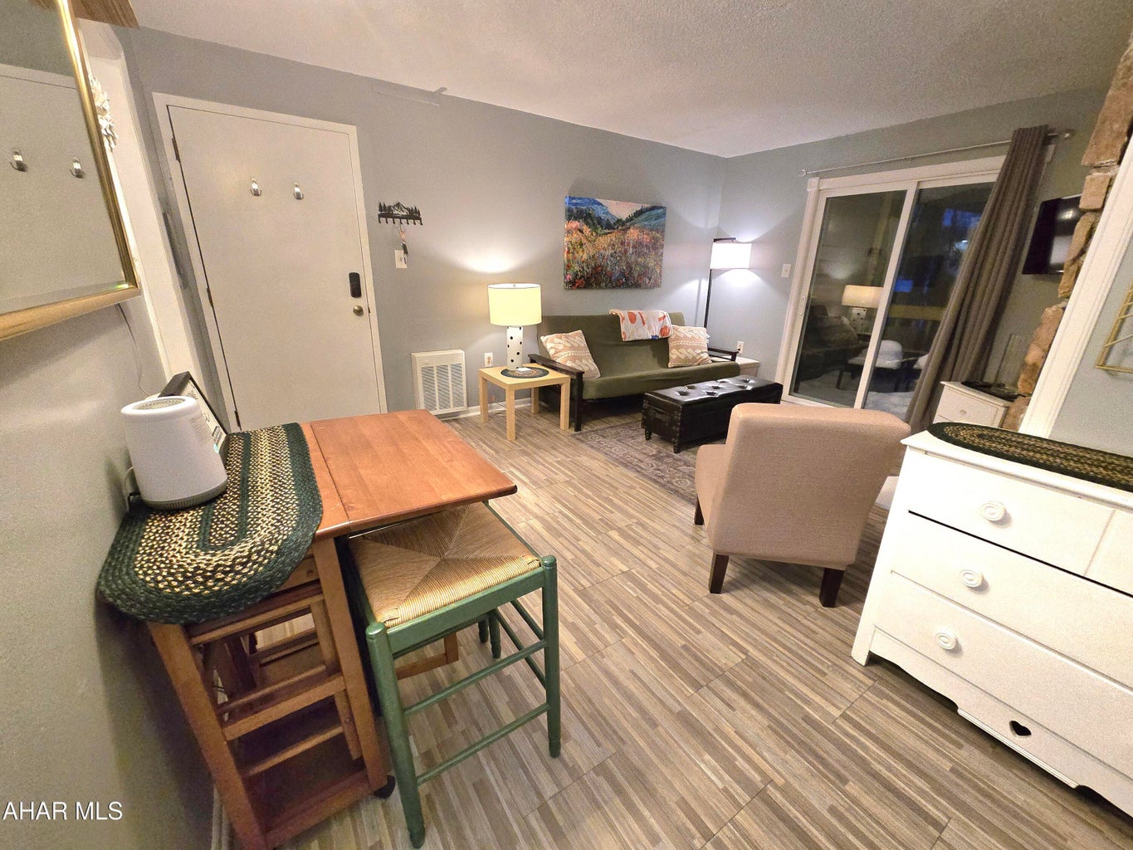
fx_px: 426
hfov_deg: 106.2
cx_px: 566
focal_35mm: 13
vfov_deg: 89.9
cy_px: 425
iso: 800
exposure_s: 1/60.2
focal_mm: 2.2
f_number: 2.2
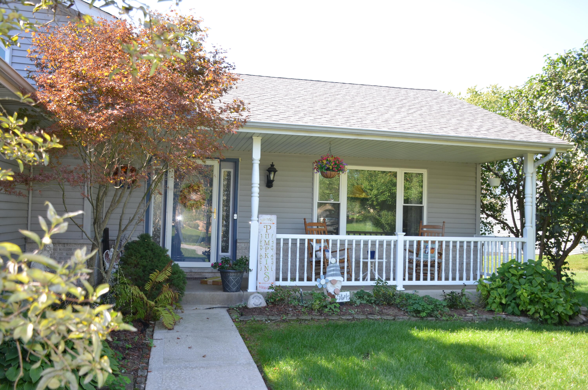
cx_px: 294
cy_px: 195
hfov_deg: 57.3
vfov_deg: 39.8
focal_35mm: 33
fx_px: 538
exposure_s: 1/160
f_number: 3.5
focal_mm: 22
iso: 200
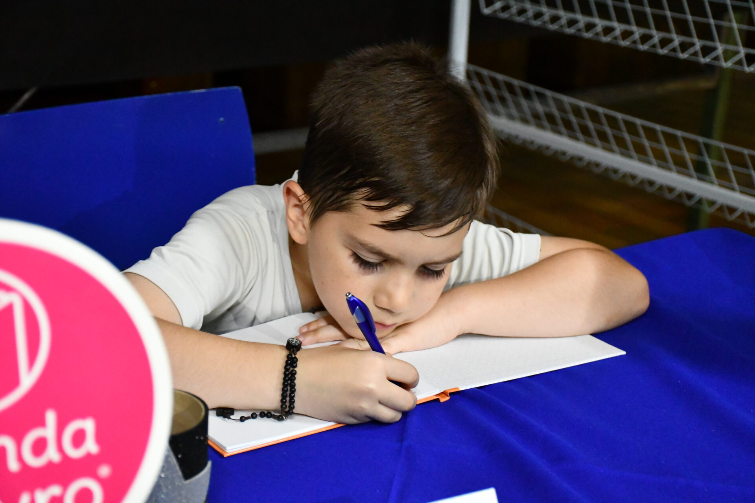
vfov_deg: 18.9
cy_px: 252
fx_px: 1510
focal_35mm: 72
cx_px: 378
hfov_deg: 28.1
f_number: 4.5
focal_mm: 48
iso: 8000
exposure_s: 1/60
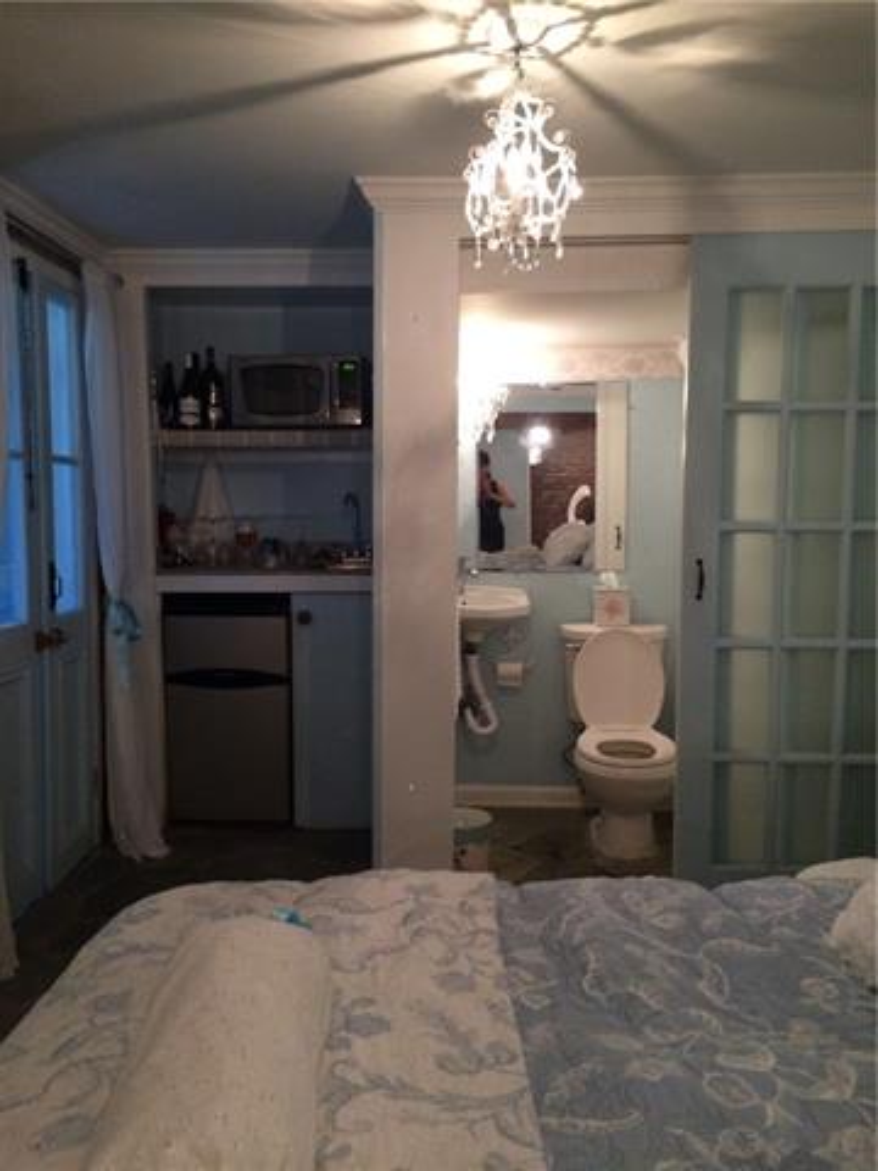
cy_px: 586
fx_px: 1015
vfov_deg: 60.0
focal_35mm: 30
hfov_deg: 46.8
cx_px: 439
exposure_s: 1/30
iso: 320
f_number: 2.2
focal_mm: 4.12
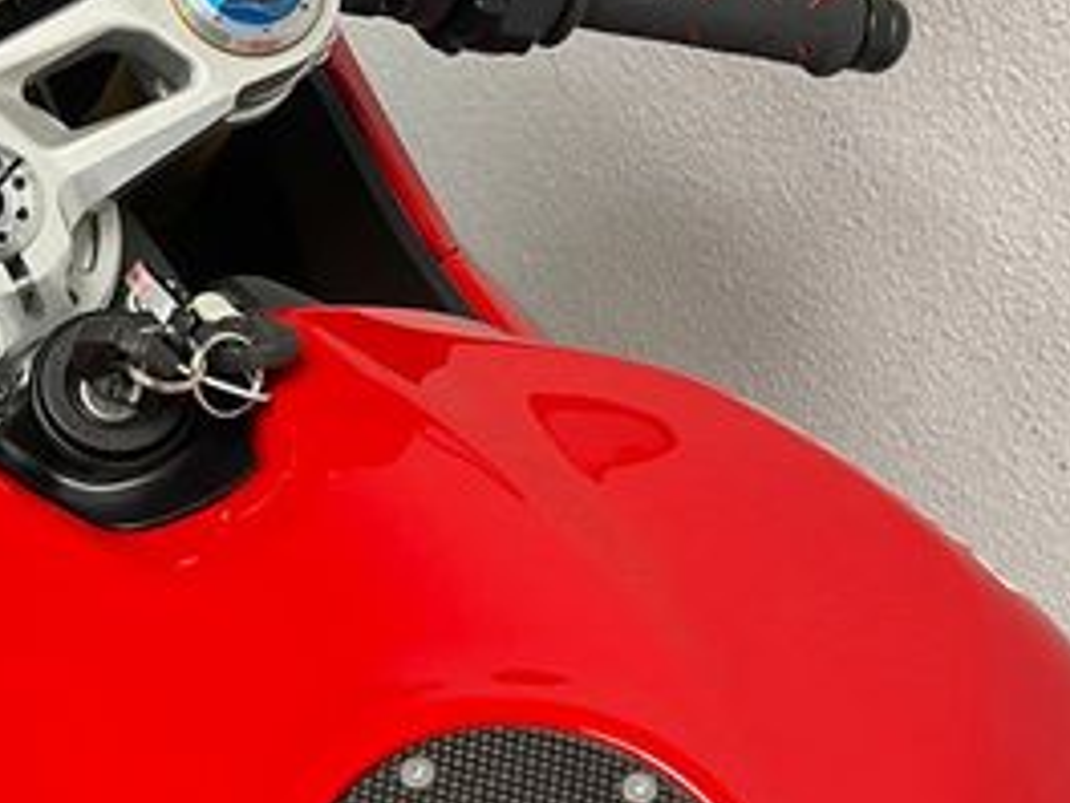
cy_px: 430
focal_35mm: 63
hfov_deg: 29.8
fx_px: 1947
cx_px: 166
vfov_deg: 23.3
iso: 100
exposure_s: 1/50
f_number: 1.6
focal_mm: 5.1
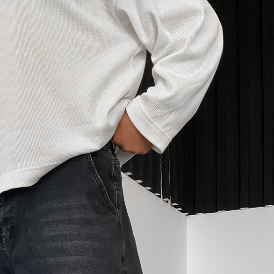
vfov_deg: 22.4
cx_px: 57
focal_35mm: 70
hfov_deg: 24.3
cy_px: 345
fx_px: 627
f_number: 1.8
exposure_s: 1/100
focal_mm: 3
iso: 64
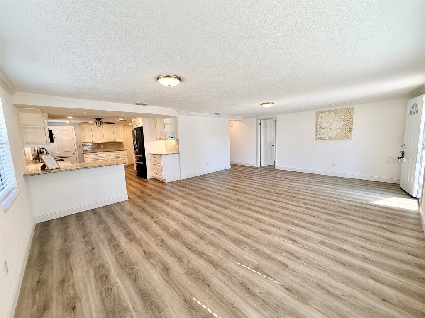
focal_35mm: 14
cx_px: 212
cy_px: 159
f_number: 2.2
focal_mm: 2.22
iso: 50
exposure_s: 1/120
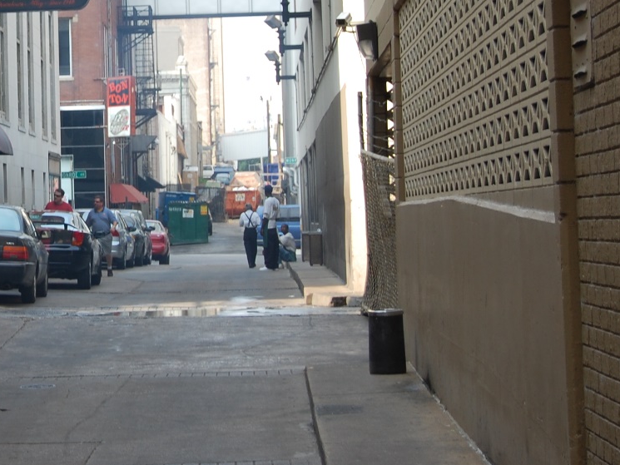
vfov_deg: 11.3
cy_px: 41
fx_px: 2329
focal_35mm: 130
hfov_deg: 14.9
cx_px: -25
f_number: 6.3
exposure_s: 1/160
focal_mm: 42
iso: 200
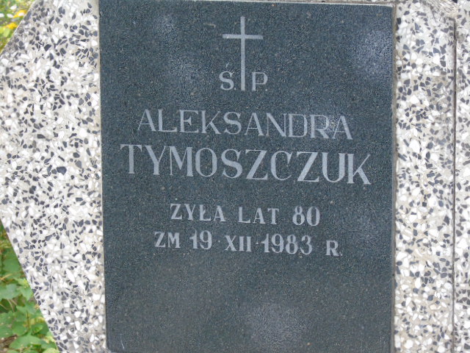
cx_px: 235
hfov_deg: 12.2
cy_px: 176
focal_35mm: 162
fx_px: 2200
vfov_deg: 9.2
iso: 320
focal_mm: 29
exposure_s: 1/125
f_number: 4.9
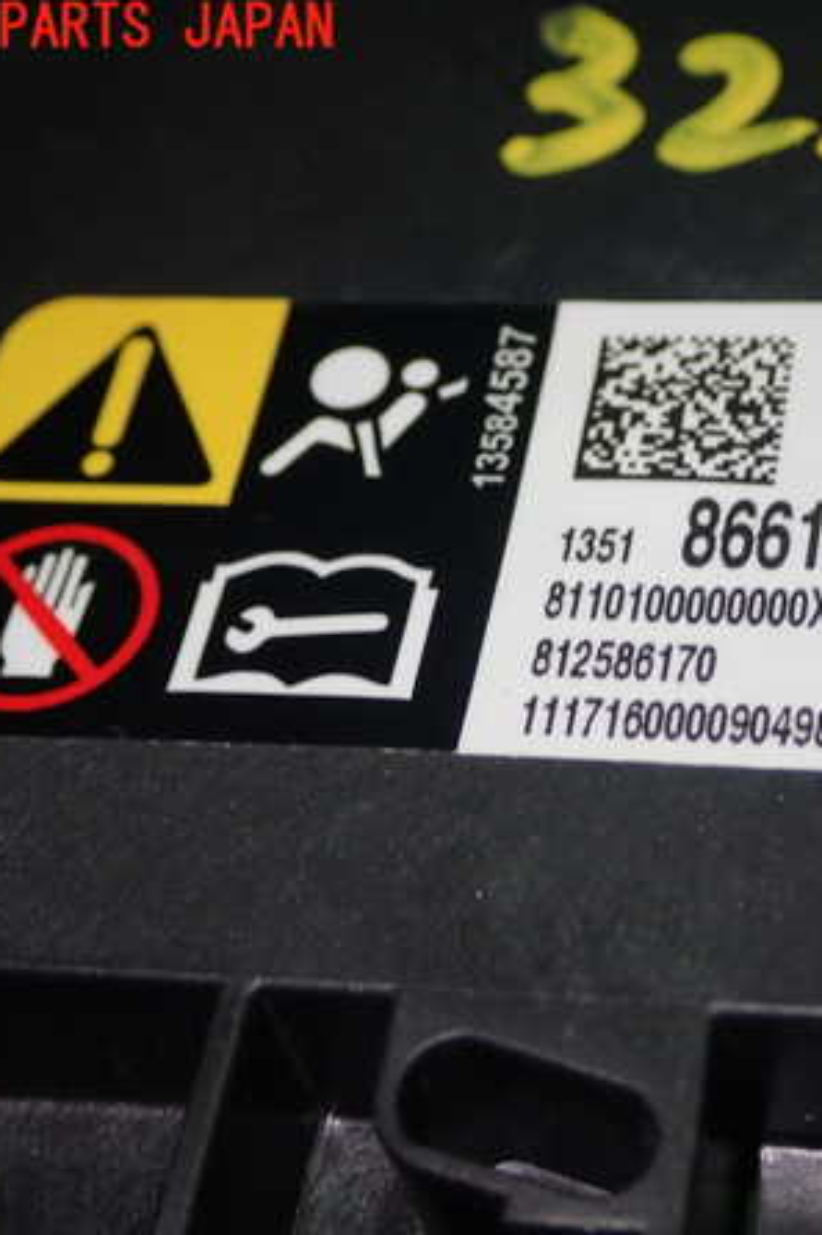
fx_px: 2399
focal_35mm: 70
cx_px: 661
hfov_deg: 19.2
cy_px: 618
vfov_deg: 28.9
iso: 200
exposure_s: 1/50
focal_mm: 9.01
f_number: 3.2
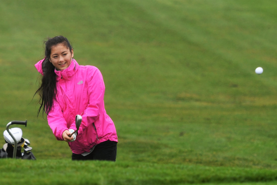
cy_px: 92
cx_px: 138
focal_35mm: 240
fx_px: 1847
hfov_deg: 8.6
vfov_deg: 5.7
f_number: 2.8
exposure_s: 1/1000
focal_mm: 160
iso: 360
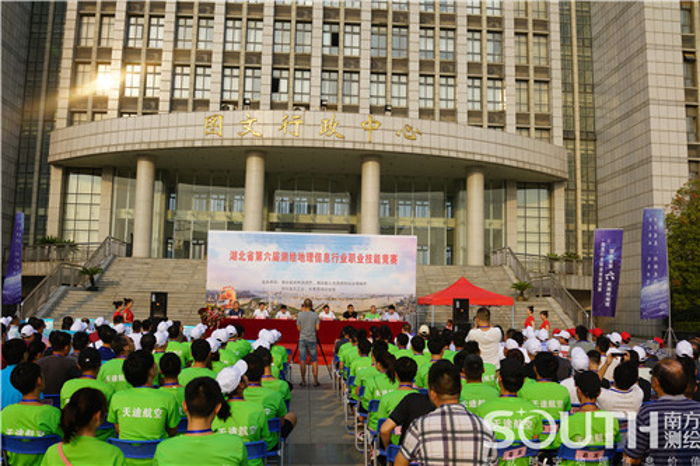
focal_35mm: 35
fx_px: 680
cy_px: 233
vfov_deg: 37.8
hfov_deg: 54.5
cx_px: 350
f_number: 11
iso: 100
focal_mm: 35
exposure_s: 1/100
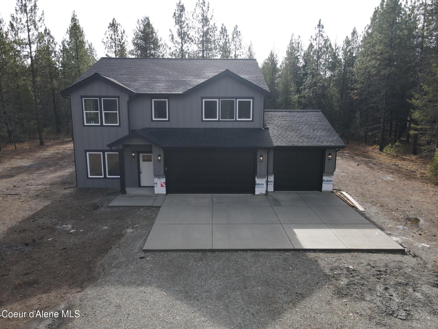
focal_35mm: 24
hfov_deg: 71.6
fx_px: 304
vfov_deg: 56.8
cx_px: 219
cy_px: 164
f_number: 2.8
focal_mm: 4.5
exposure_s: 1/400
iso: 110
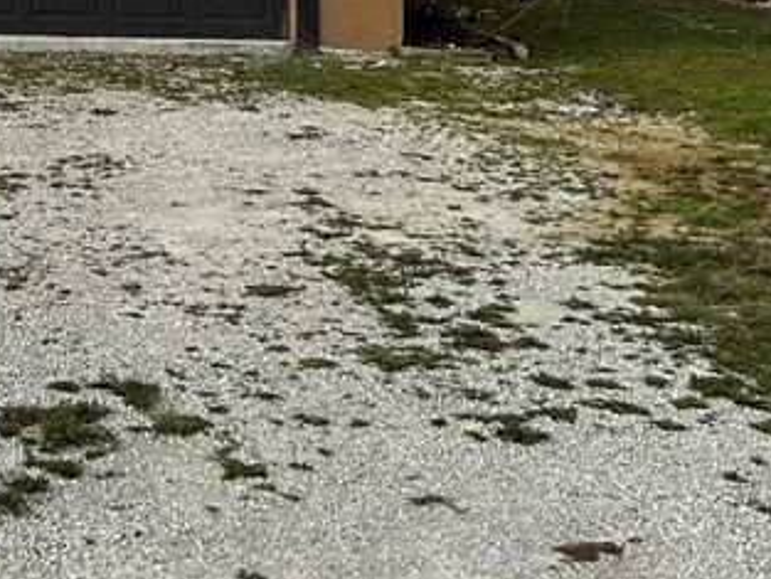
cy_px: -207
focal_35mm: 85
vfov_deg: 16.3
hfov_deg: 21.6
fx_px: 1894
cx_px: -111
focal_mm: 5.7
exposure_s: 1/5076
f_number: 1.5
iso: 50
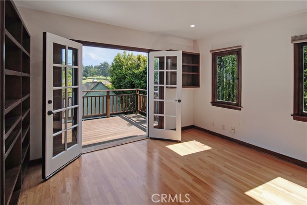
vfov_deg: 72.2
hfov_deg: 94.9
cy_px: 102
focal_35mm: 16
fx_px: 141
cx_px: 154
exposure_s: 1/80
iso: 125
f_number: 6.3
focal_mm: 11
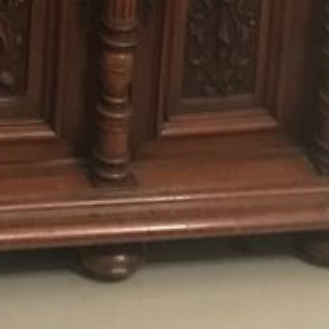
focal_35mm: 140
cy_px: -476
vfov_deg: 10.6
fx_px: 1505
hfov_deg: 12.1
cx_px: -99
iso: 100
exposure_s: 1/6
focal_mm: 3.99
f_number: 1.8
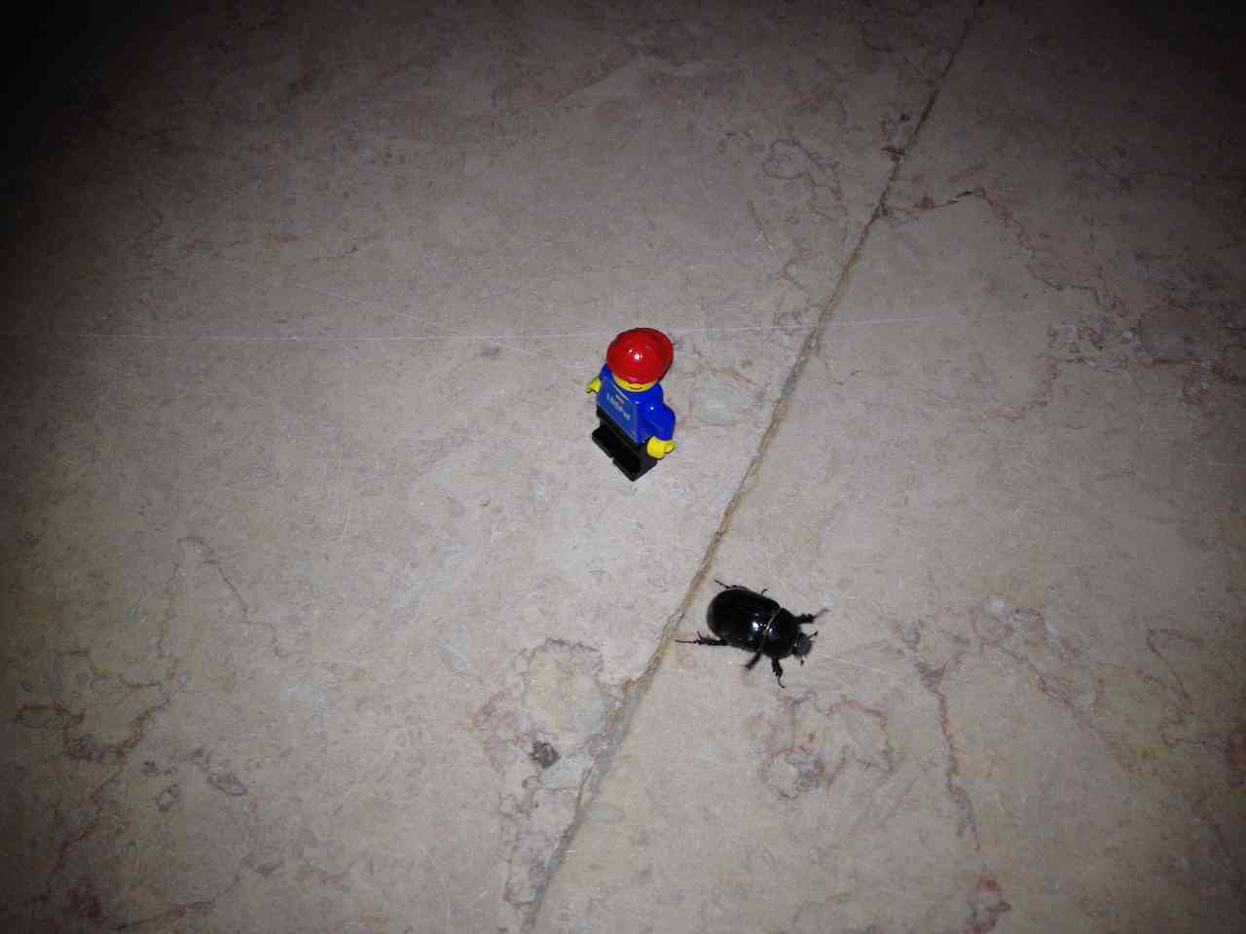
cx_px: 623
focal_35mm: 35
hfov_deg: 52.6
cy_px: 467
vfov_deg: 40.7
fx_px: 1260
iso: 64
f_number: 2.4
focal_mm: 4.28
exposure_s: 1/66
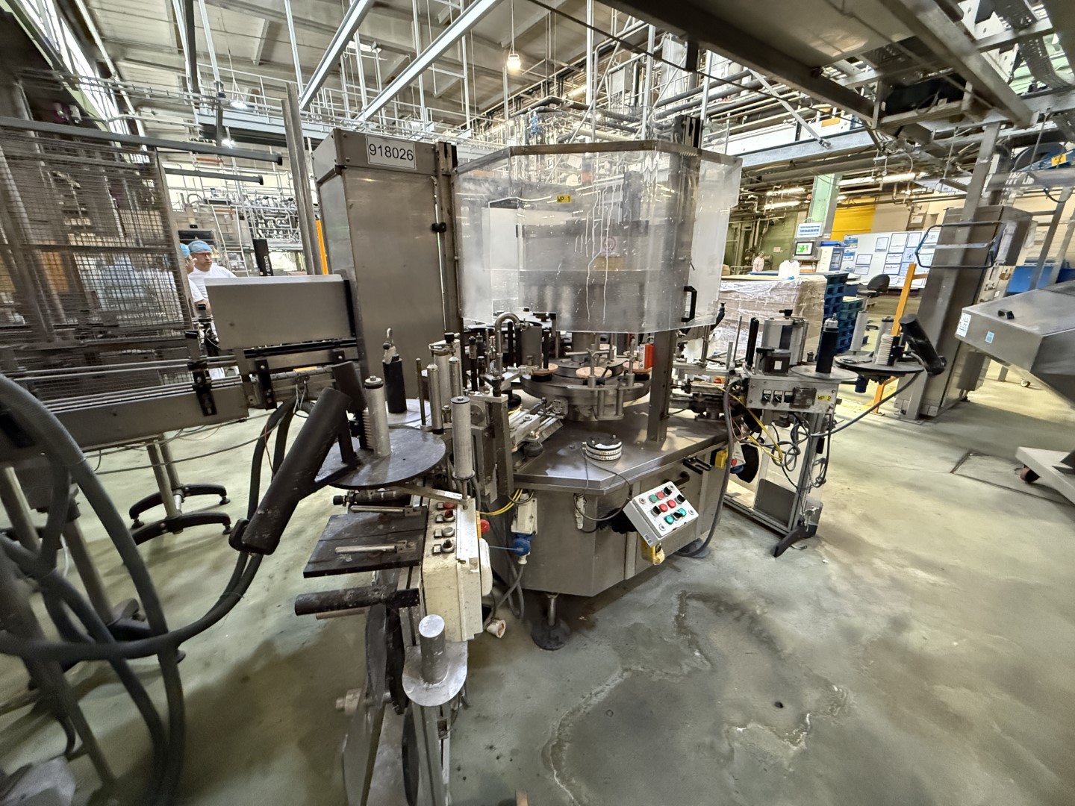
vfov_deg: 85.7
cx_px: 538
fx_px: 435
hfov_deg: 102.1
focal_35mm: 14
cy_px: 403
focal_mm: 2.22
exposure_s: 1/50
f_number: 2.2
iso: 1000
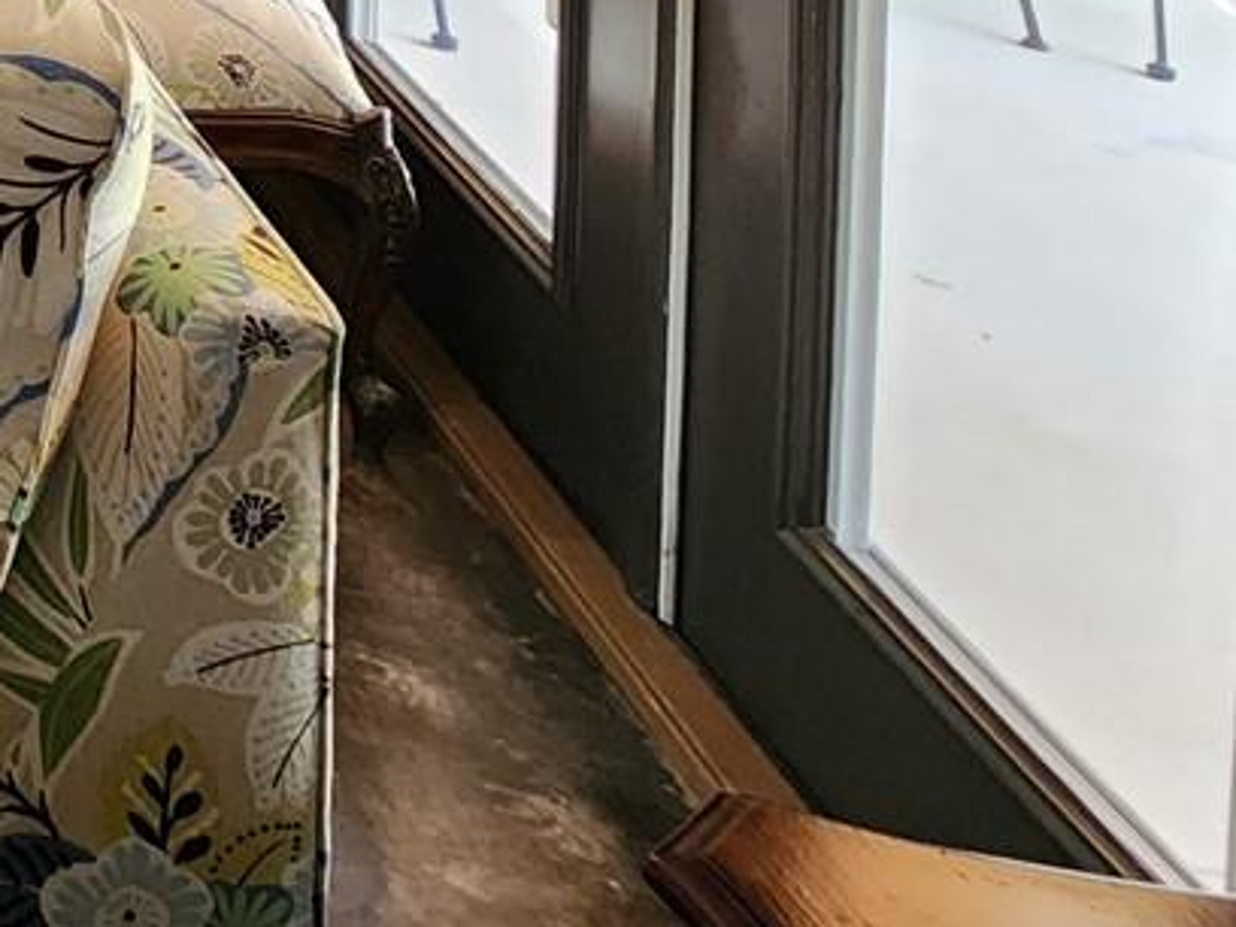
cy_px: -788
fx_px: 1821
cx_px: -1091
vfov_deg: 19.9
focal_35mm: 51
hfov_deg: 21.0
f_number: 2.2
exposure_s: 1/60
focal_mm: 2.2
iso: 250
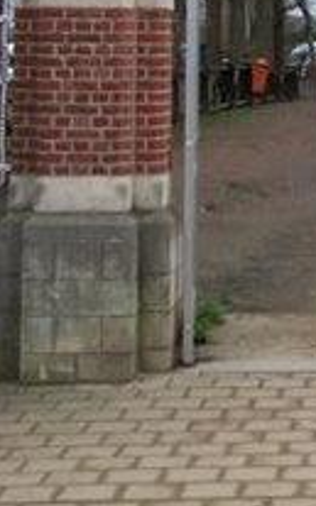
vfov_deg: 16.2
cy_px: -122
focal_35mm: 123
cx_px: 549
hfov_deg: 10.1
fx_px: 1698
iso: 80
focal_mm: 7.1
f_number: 3.2
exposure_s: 1/320
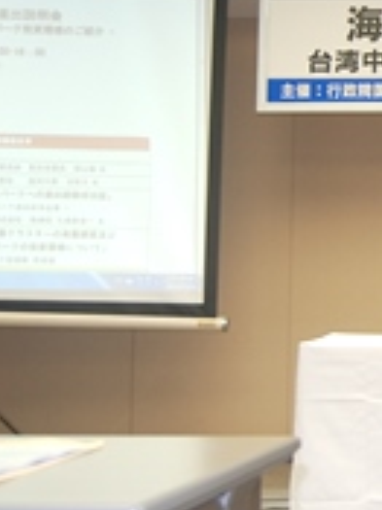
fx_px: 1196
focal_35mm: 81
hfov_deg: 16.5
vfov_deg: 24.0
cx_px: 579
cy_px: 189
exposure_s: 1/60
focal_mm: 23
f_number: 3.8
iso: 400
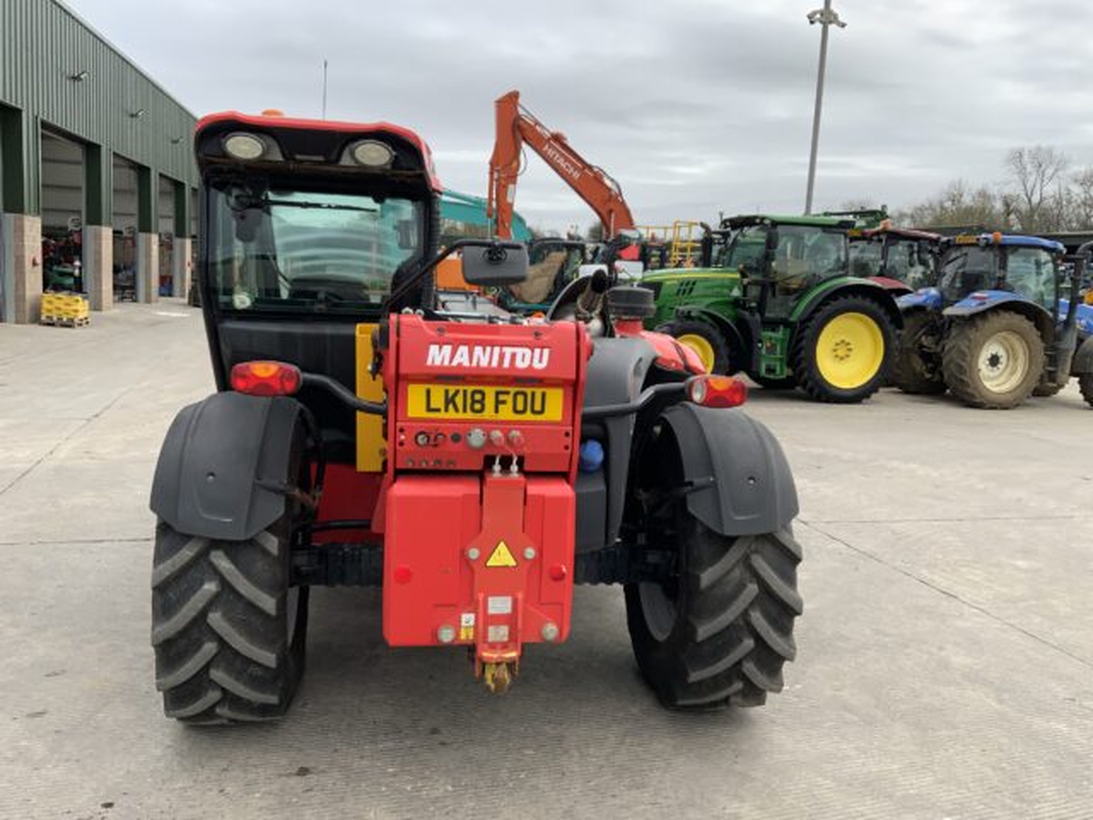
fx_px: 916
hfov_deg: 61.7
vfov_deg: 48.2
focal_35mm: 29
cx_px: 546
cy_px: 410
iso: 16
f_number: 1.8
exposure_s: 1/1168
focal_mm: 3
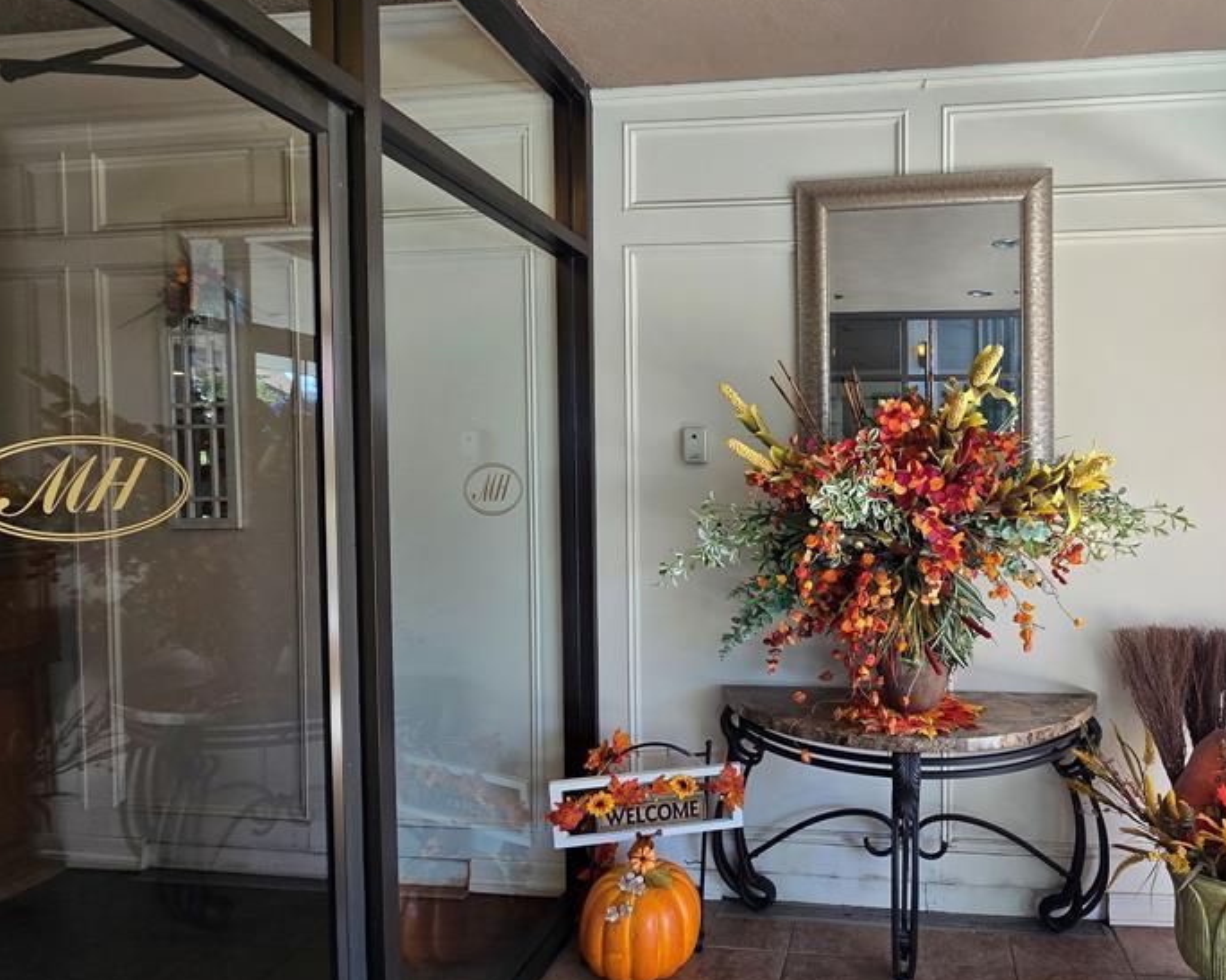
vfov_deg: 70.8
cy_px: 489
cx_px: 830
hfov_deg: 80.2
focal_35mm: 19
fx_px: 689
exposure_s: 1/100
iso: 125
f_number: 2.2
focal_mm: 2.2
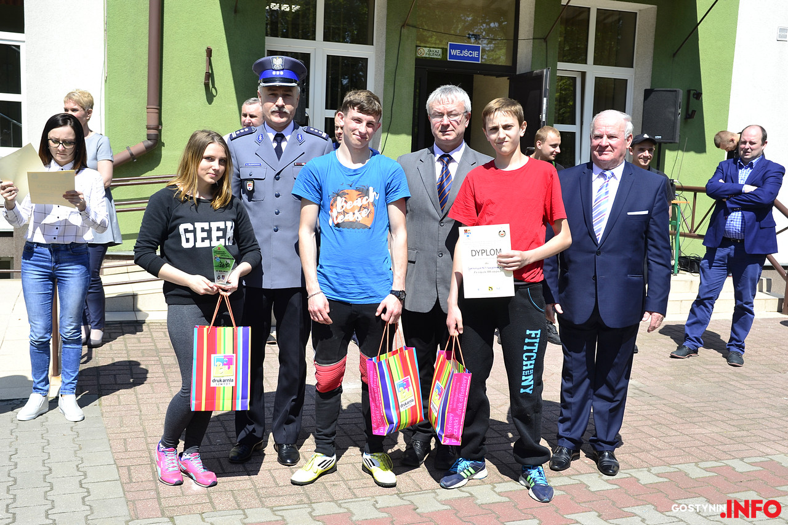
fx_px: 886
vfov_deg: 33.0
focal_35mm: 40
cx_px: 394
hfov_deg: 47.9
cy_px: 262
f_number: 5.6
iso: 100
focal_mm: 27
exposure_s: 1/250
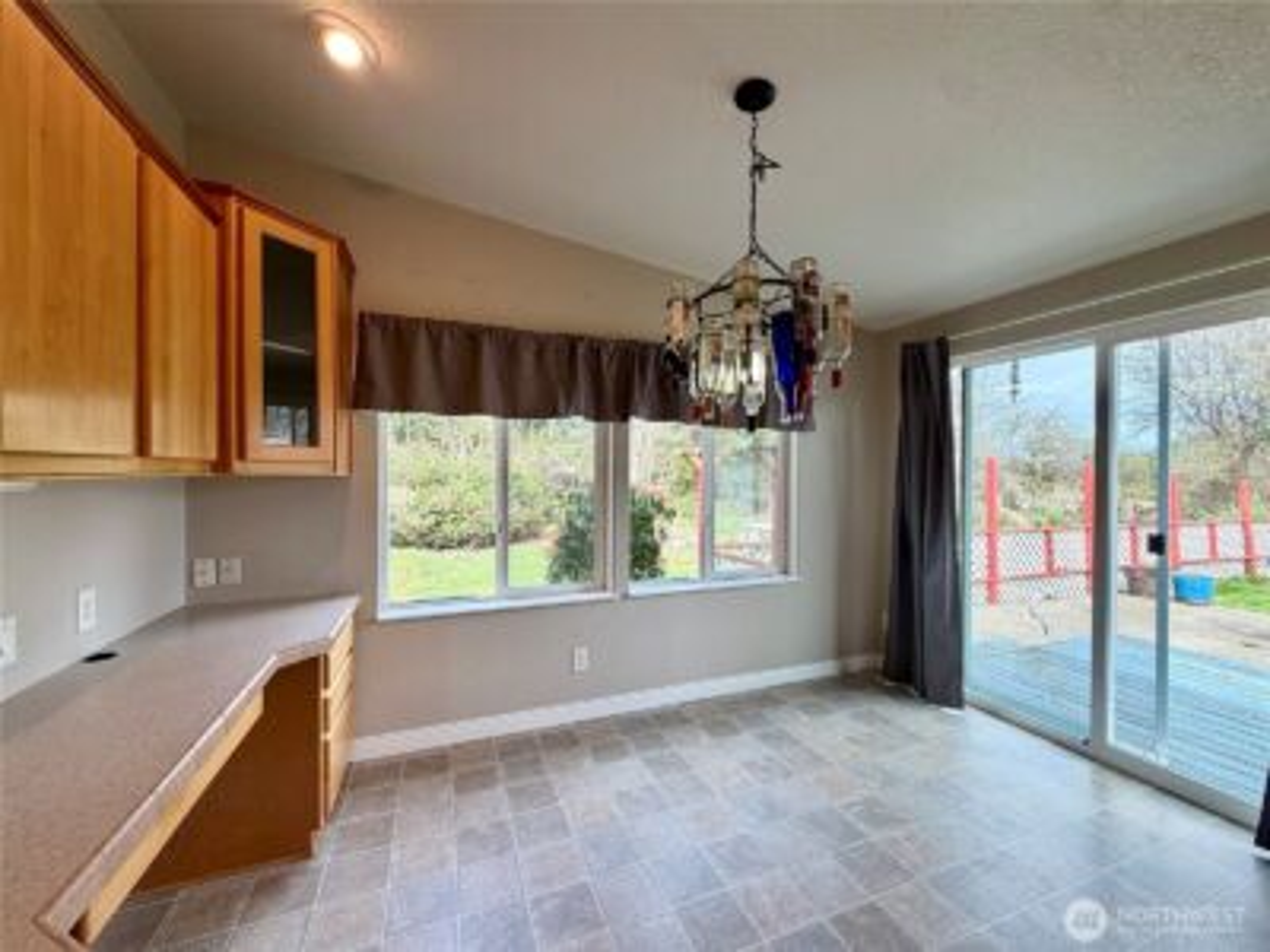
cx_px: 635
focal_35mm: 14
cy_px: 476
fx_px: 514
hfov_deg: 102.1
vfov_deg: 85.7
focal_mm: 2.22
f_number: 2.2
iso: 40
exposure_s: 1/120
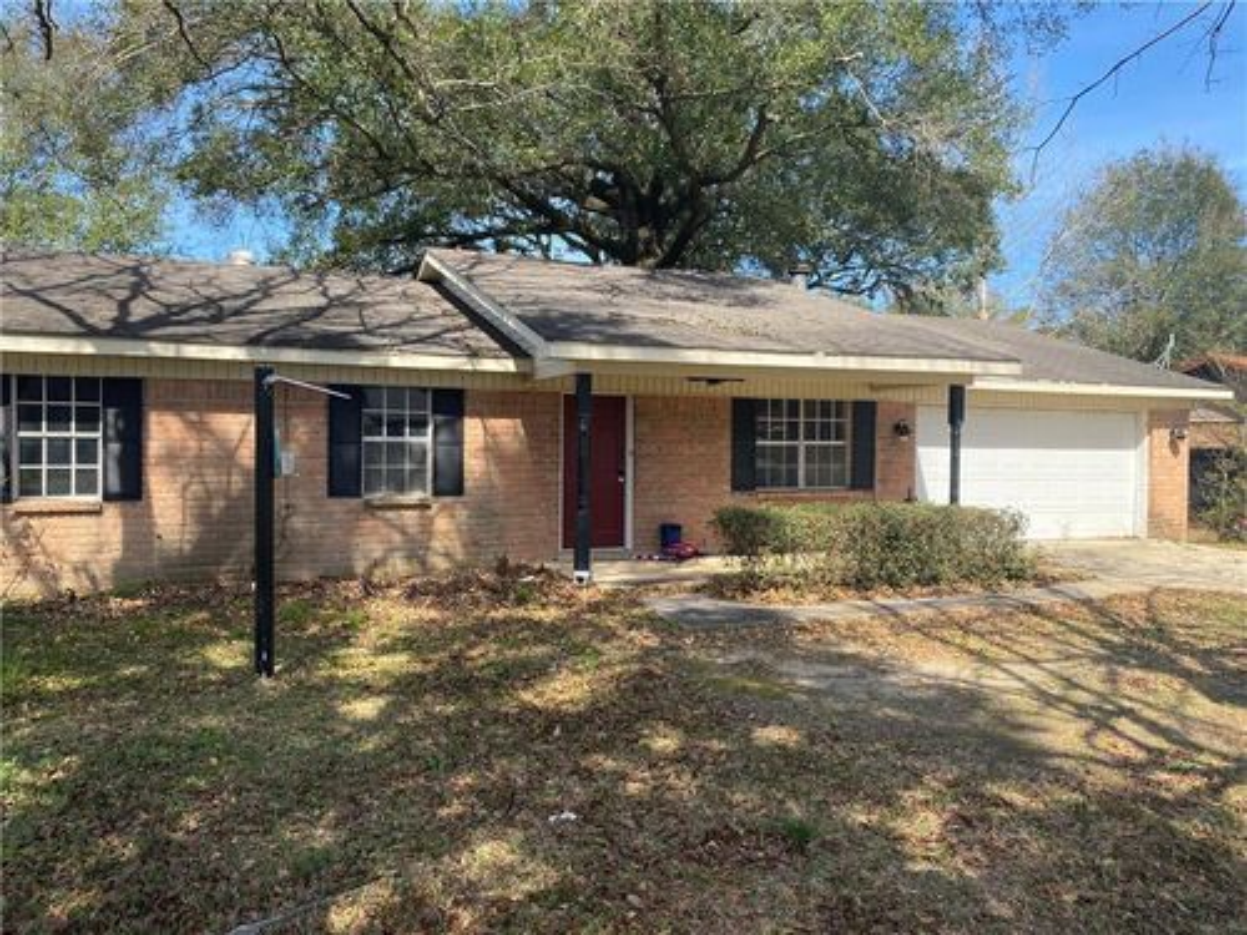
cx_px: 624
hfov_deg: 67.3
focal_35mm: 26
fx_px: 937
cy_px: 468
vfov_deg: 53.1
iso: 32
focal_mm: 4.25
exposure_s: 1/965
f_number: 1.8
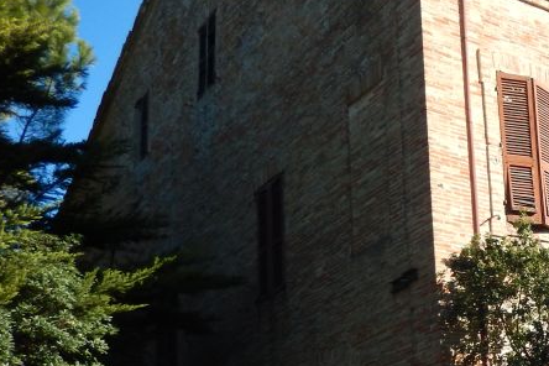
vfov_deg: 22.2
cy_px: 313
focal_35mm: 60
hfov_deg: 29.7
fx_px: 915
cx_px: 618
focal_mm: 4.5
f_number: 3.4
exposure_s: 1/800
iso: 125
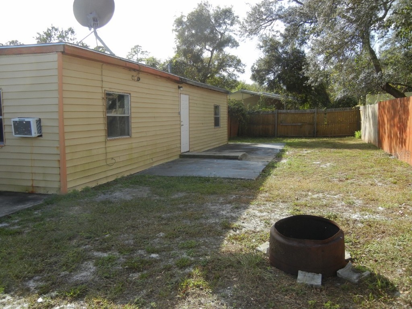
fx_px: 357
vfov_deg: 46.8
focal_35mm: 30
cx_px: 206
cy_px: 154
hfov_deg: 60.0
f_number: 3.5
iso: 160
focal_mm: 5.4
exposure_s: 1/654
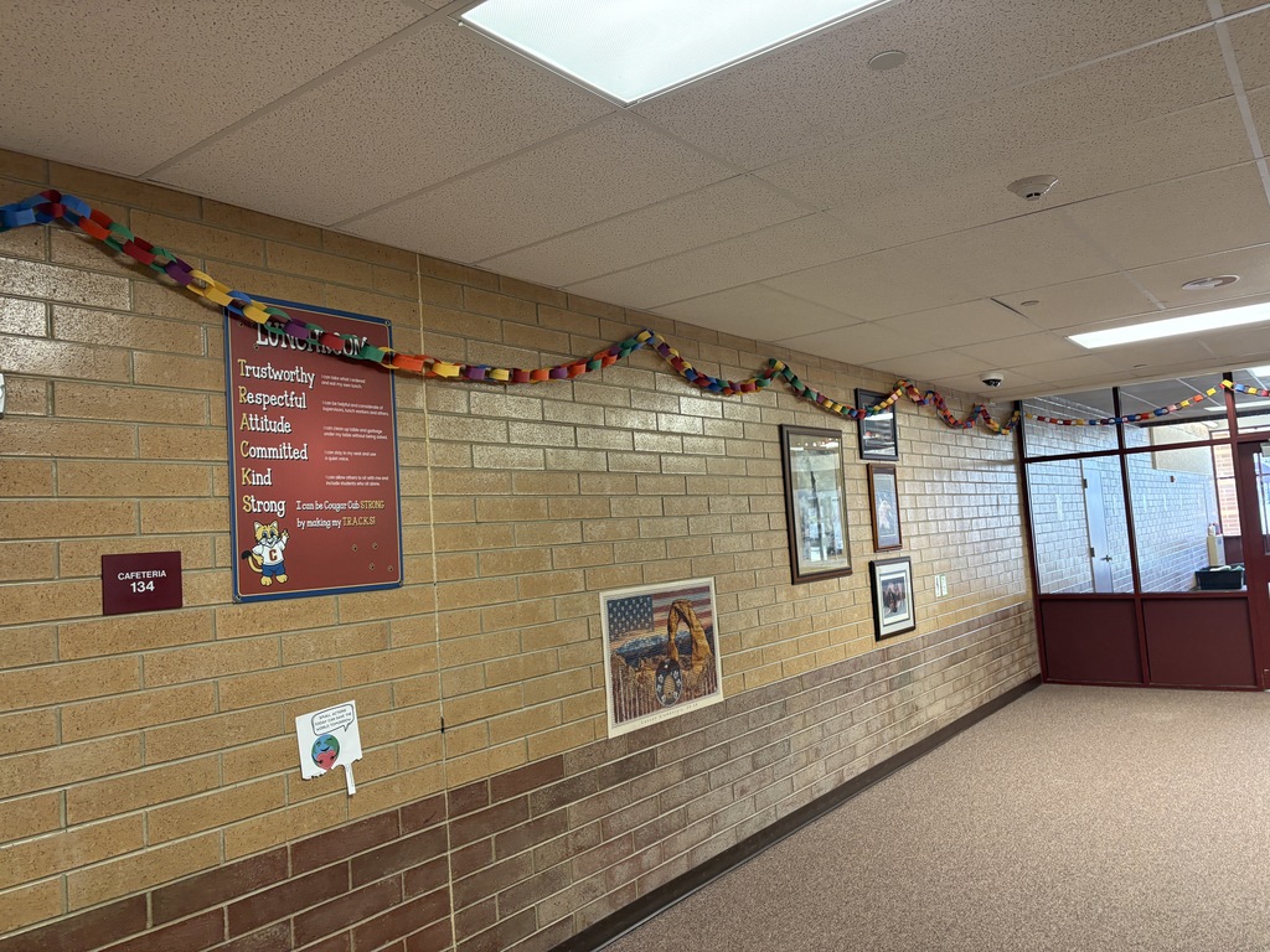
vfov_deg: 53.1
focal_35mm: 26
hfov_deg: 67.3
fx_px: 954
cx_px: 635
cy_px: 476
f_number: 1.6
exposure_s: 1/61
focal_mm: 5.96
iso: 160
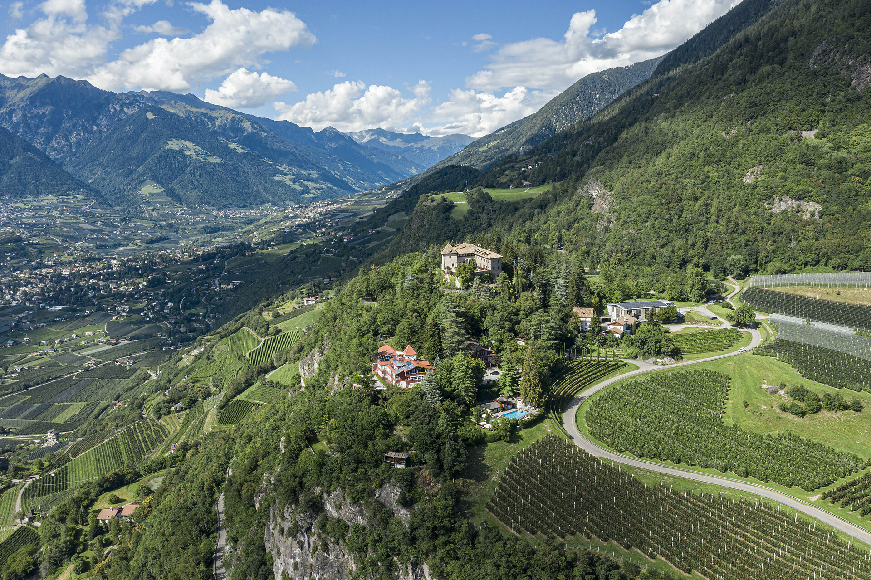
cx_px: 436
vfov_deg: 46.4
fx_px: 677
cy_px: 290
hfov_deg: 65.5
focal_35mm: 28
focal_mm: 10.26
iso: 100
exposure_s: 1/500
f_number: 6.3
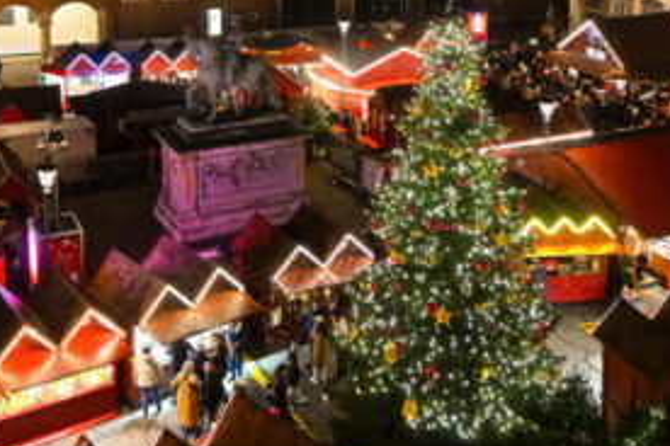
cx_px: 323
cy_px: 12
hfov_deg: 40.1
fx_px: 917
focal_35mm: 49
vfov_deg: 26.1
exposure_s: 1/40
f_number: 3.5
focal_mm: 19.5
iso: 640
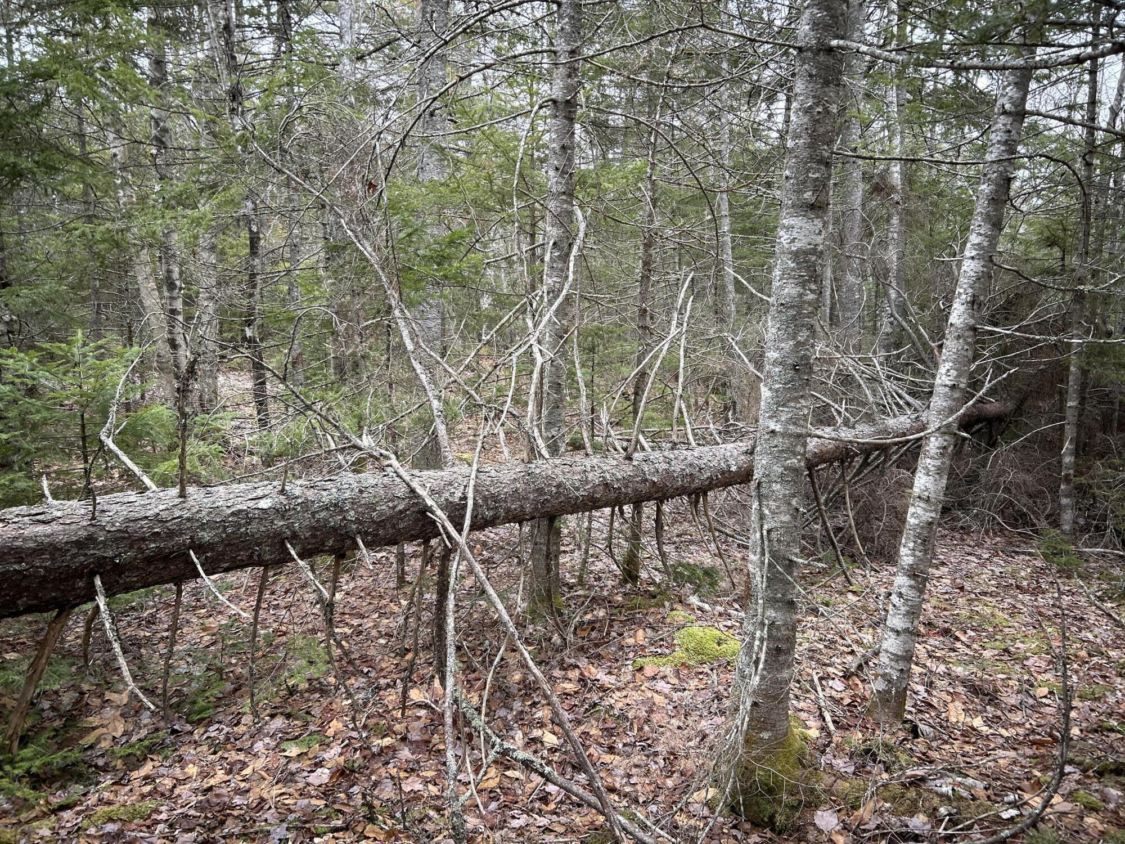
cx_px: 562
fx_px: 845
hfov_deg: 67.3
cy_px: 422
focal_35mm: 26
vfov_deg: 53.1
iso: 100
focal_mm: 5.7
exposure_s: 1/121
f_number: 1.5
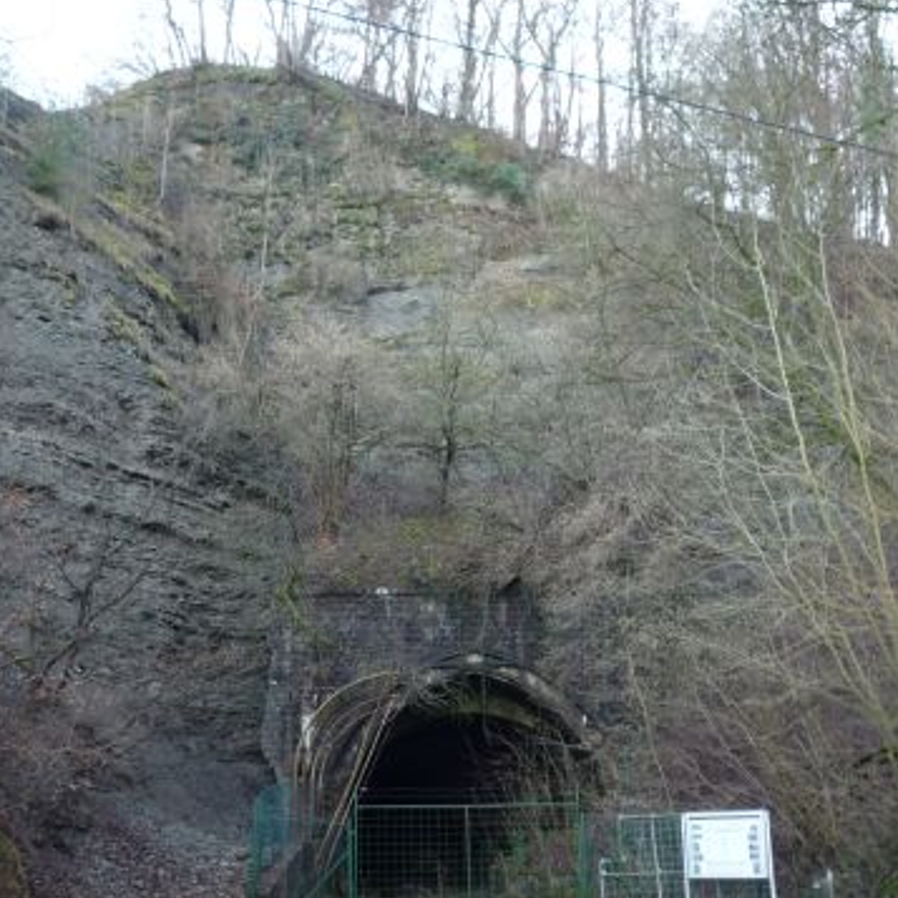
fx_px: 1115
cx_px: 448
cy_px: 506
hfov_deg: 43.9
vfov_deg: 43.8
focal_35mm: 38
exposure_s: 1/30
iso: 160
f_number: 3.3
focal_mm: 5.2
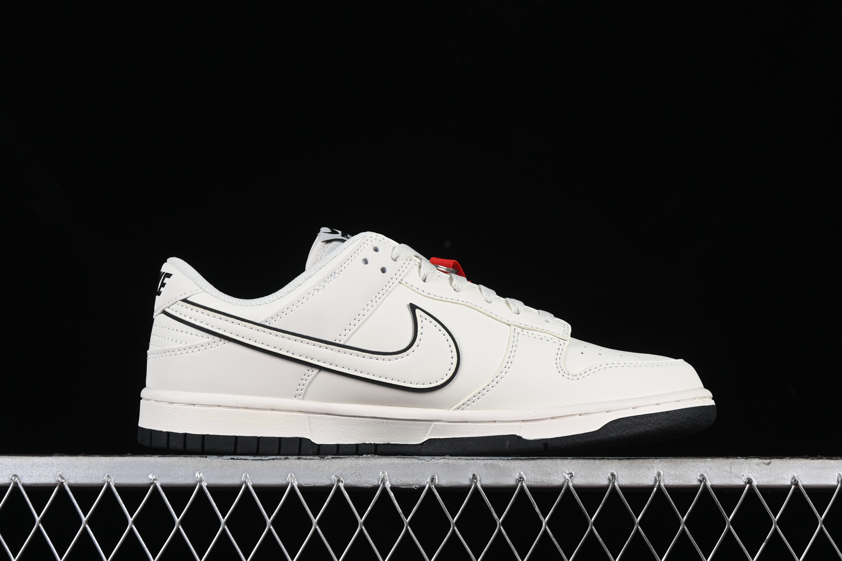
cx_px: 421
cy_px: 280
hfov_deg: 27.0
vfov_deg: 18.2
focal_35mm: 75
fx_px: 1754
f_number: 8
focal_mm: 50
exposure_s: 1/100
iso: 160
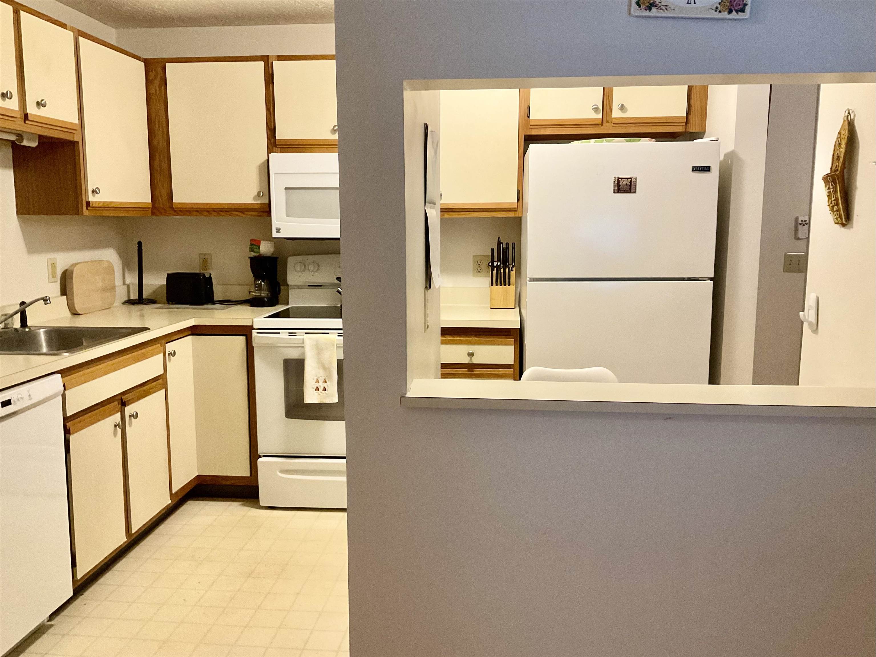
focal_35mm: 29
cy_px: 328
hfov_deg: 61.7
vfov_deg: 48.2
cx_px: 438
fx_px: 734
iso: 250
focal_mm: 3
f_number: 1.8
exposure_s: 1/60
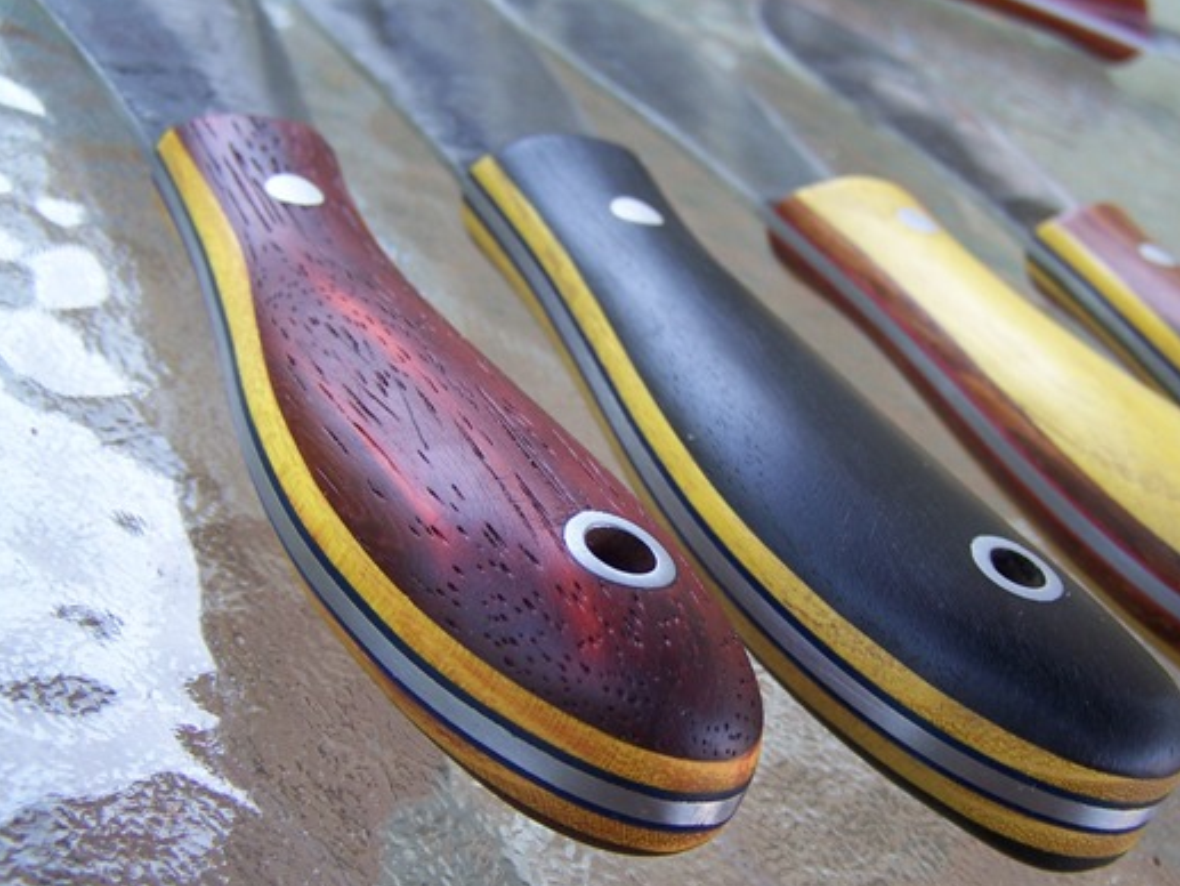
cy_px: 500
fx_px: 1603
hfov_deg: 40.3
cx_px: 671
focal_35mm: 47
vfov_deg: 30.9
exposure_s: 1/60
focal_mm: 6.3
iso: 80
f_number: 2.8
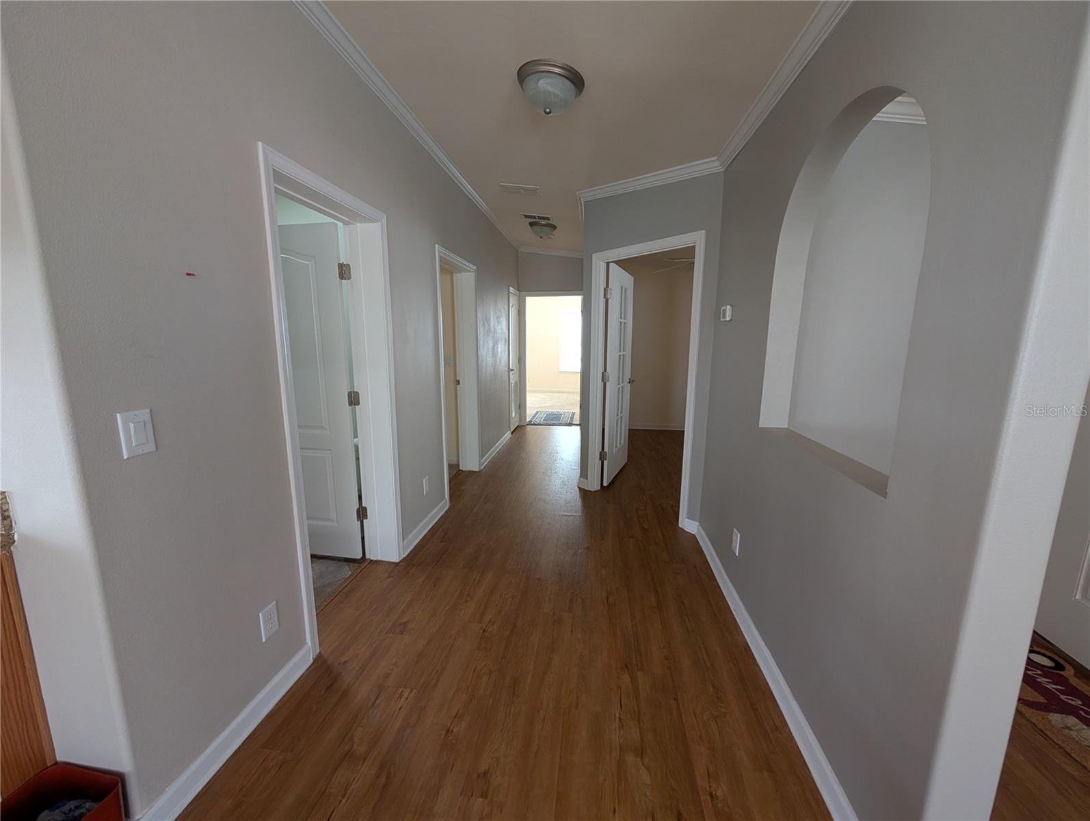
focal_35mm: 12
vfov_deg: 94.6
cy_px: 410
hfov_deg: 110.5
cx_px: 545
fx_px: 378
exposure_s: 1/38.5
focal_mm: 2.02
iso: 230
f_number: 1.7
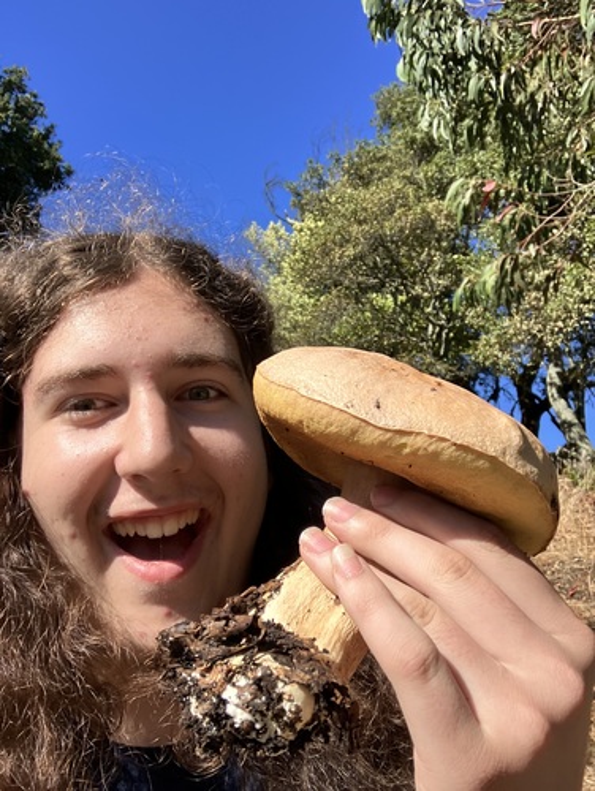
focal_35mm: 32
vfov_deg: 56.8
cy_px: 396
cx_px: 298
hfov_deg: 44.2
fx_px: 732
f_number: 2.2
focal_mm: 2.87
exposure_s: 1/653
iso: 20
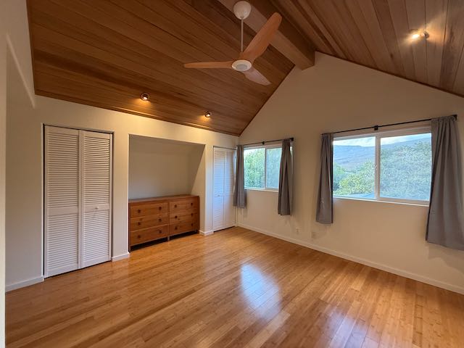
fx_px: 188
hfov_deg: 102.1
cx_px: 232
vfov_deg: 85.7
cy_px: 174
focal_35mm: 14
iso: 400
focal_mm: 2.22
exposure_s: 1/120
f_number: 2.2
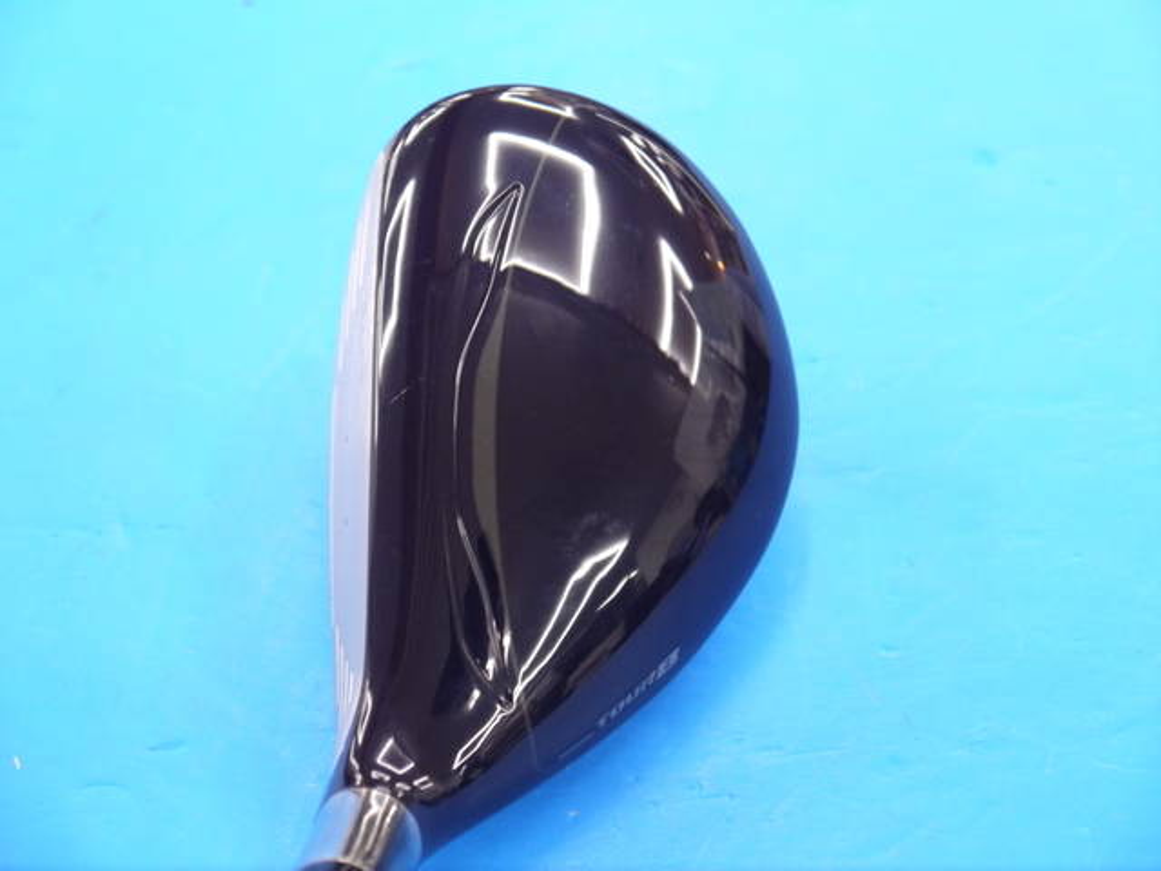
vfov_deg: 17.6
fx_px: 2817
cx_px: 580
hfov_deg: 23.3
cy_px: 436
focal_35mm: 84
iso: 800
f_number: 5.6
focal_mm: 42
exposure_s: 1/60
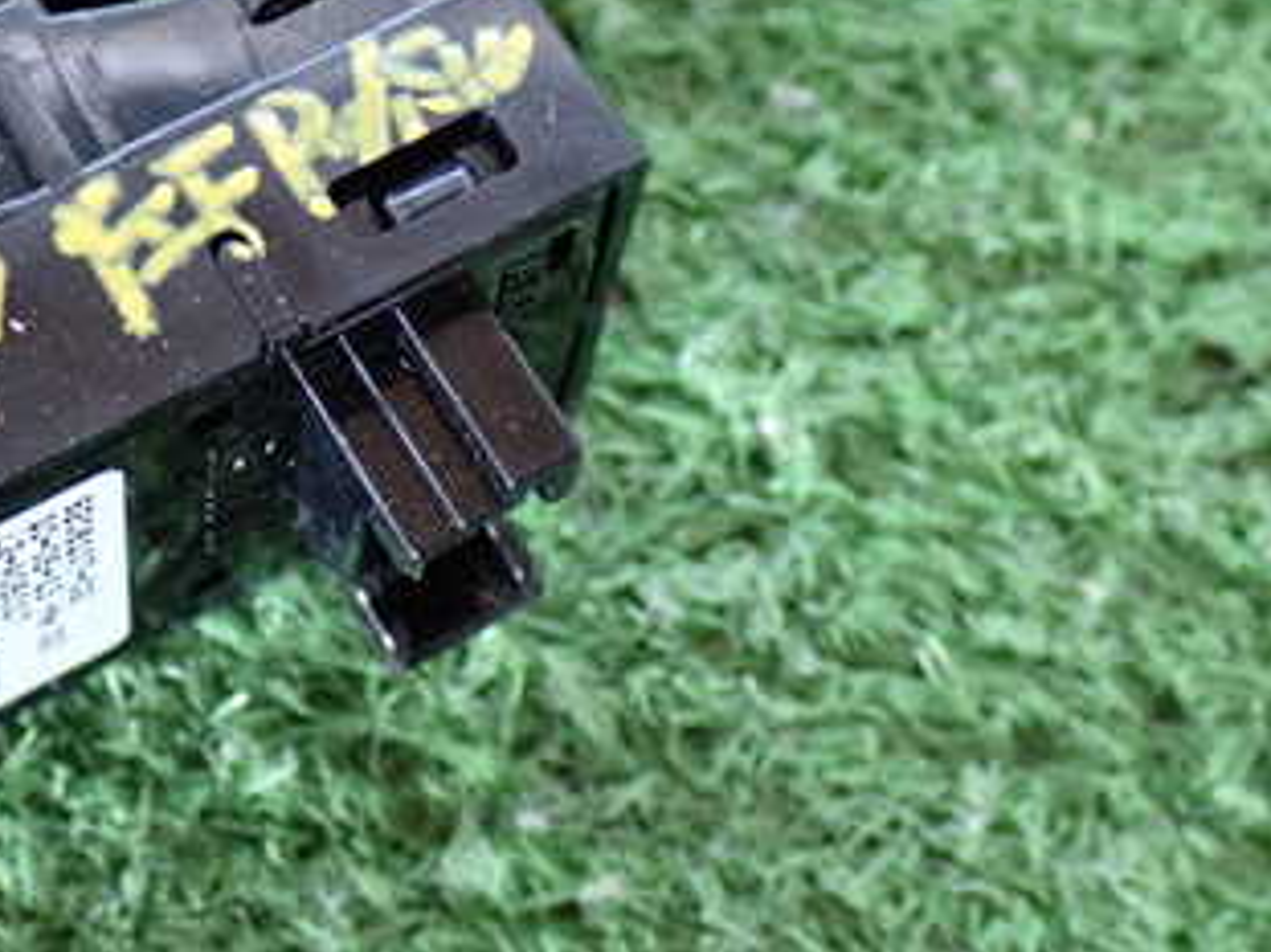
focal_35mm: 85
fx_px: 3120
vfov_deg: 17.3
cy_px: 274
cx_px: 217
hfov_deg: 22.6
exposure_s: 1/25
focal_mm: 7.84
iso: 800
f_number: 2.9
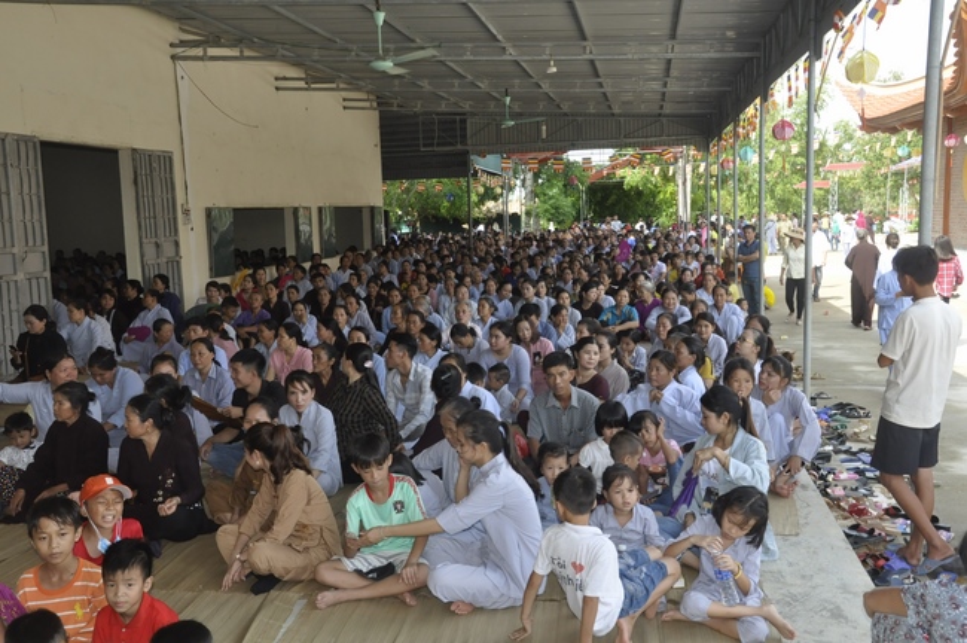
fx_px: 1047
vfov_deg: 34.1
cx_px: 484
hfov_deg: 49.6
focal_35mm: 39
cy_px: 322
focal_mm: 26
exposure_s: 1/200
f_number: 9
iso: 800
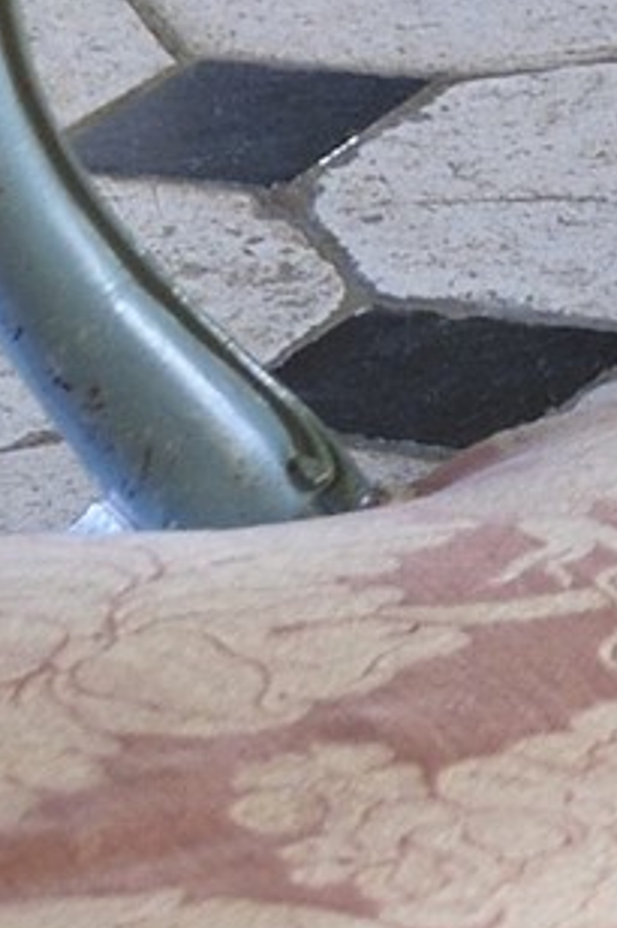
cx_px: 2378
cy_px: -2091
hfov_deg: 3.3
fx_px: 10423
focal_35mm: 405
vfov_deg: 4.8
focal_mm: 52
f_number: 7.1
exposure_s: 1/25
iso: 800
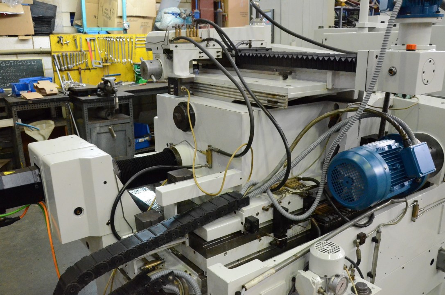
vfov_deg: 39.8
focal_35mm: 33
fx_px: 407
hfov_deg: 57.3
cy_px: 148
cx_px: 222
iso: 6400
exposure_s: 1/125
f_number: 5.6
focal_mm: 22
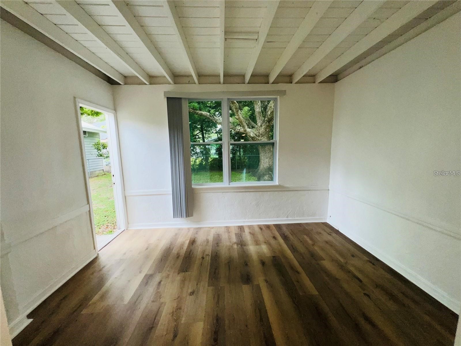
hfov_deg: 106.2
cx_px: 230
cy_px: 173
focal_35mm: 13
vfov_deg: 89.9
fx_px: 173
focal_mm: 1.57
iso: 32
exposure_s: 1/122
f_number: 1.8
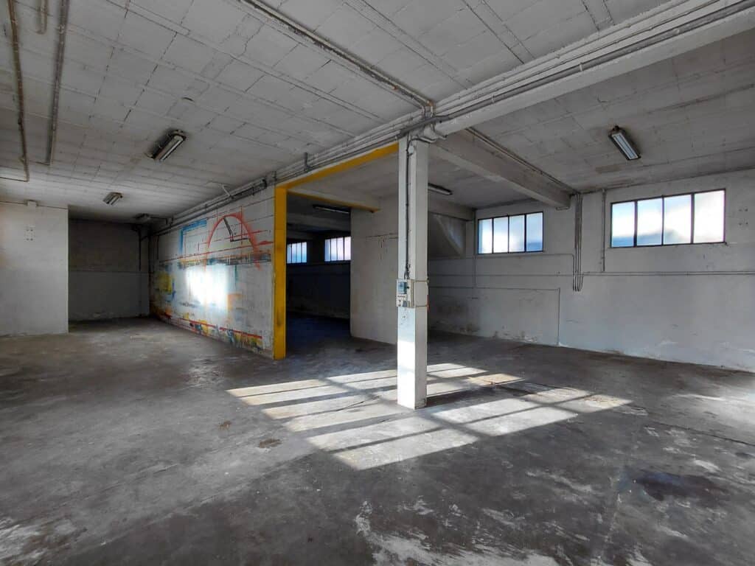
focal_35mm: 16
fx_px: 349
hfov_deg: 94.5
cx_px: 378
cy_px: 283
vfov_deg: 78.1
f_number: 2.2
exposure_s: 1/152
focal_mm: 1.64
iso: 40
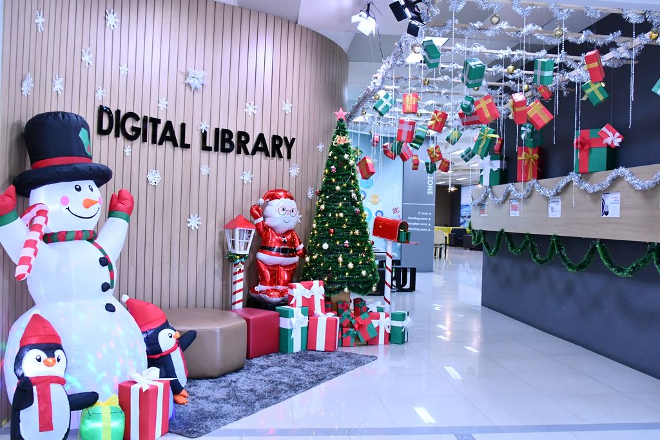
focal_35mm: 31
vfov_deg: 42.3
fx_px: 568
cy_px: 220
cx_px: 330
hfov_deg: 60.3
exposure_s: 1/125
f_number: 5.6
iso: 3200
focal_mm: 21
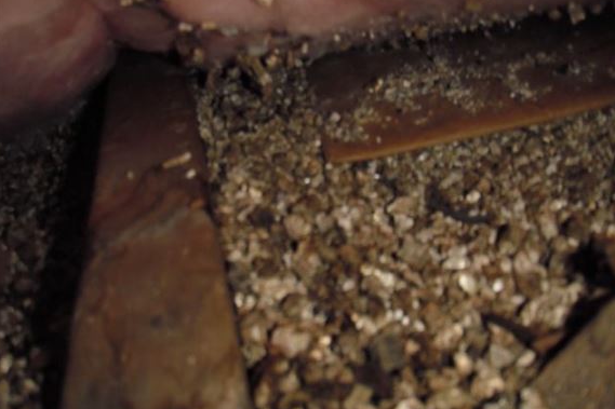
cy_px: 186
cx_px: 306
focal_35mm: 40
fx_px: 683
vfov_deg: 33.4
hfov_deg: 48.5
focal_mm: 6.7
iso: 125
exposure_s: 1/30
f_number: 3.5
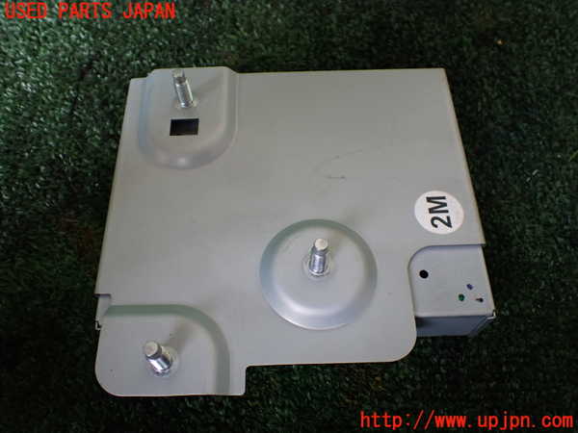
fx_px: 501
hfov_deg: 60.0
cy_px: 216
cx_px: 289
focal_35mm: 30
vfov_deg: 46.8
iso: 250
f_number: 2.3
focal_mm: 5.4
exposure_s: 1/125
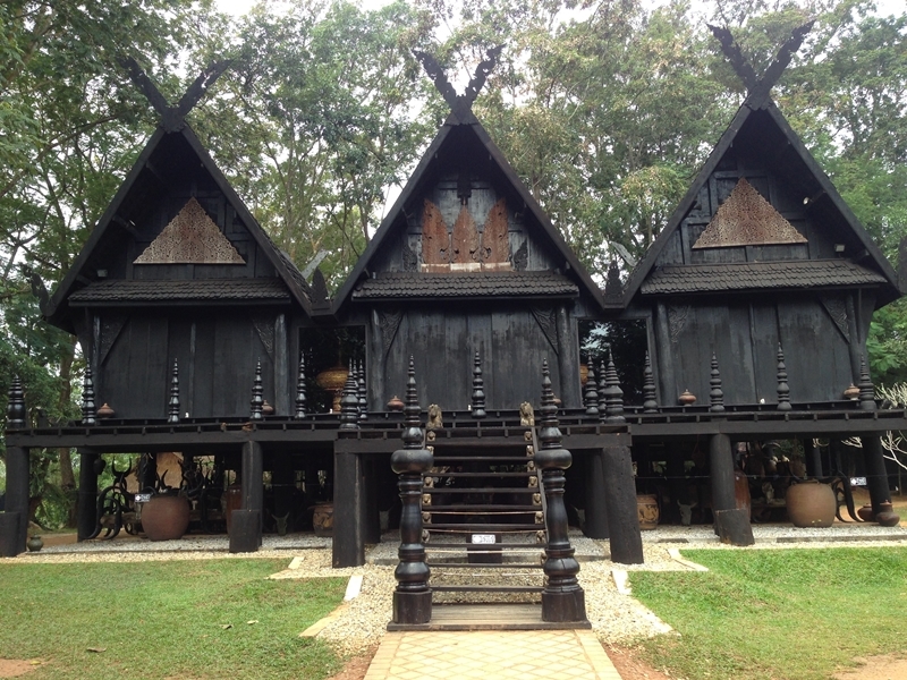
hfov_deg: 55.4
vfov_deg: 42.9
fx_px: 865
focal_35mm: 33
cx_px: 454
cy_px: 340
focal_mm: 4.12
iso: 50
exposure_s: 1/218
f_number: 2.4
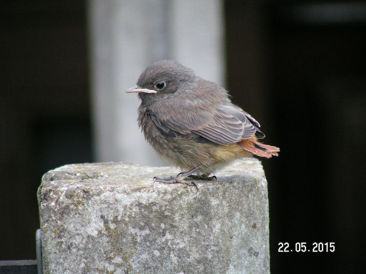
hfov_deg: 5.2
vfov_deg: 3.9
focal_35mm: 380
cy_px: 137
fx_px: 4018
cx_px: 183
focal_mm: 58
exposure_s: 1/320
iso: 200
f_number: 3.5
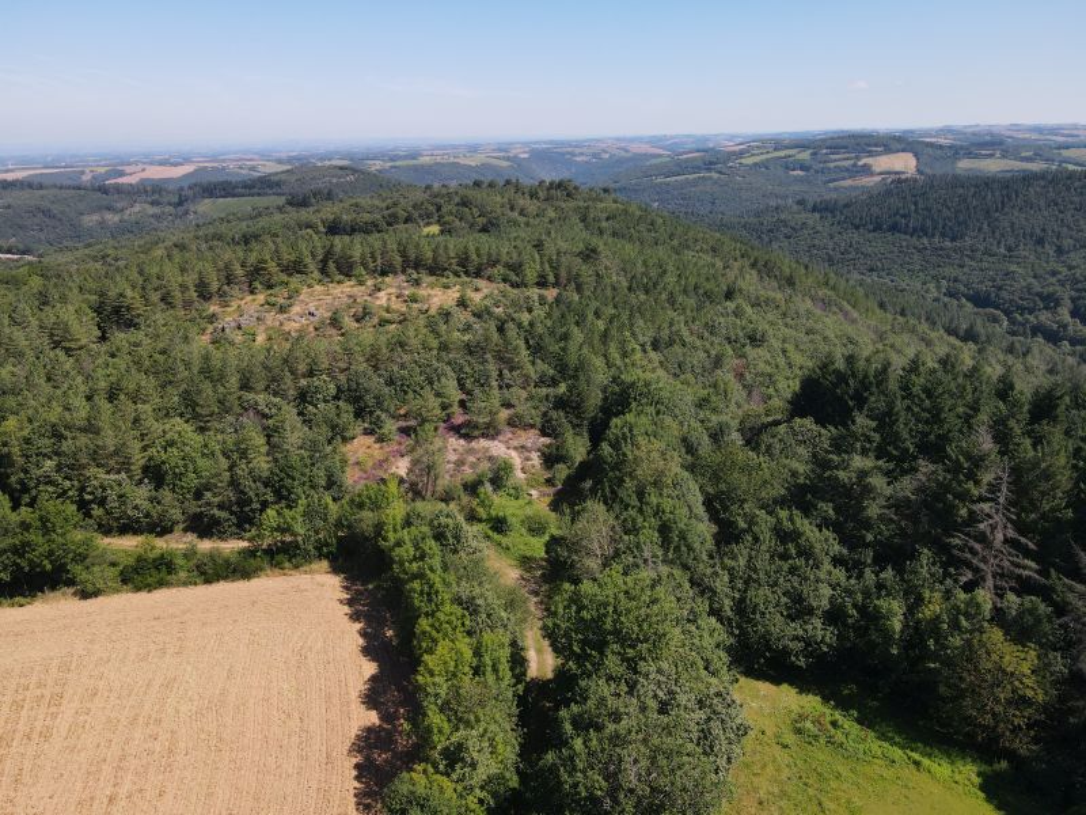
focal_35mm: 24
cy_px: 408
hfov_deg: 71.6
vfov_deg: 56.8
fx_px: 753
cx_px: 543
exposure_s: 1/500
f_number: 2.8
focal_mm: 4.5
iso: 110
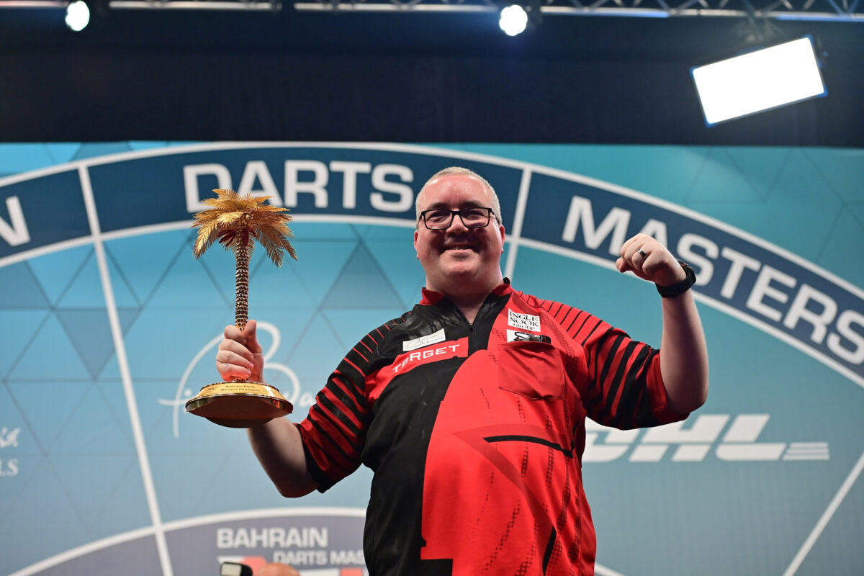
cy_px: 288
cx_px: 432
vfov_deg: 19.5
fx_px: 1680
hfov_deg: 28.8
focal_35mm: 70
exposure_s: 1/640
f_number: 5.6
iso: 2000
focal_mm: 70
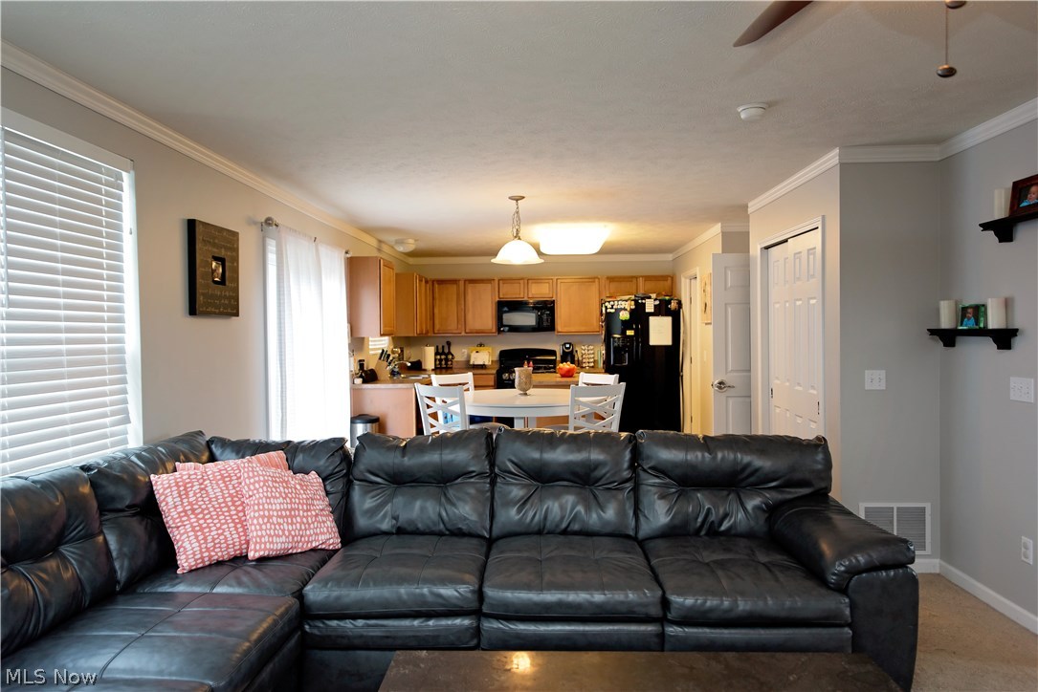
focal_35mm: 24
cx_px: 519
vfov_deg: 53.2
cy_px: 346
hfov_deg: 73.7
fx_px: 692
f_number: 3.5
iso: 200
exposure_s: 1/80
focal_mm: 24
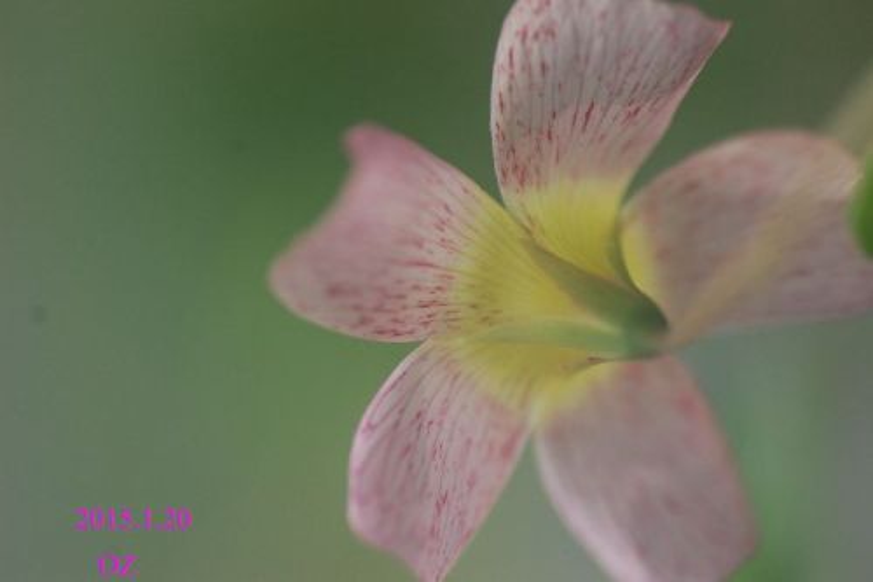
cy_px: 291
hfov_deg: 15.2
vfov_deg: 10.2
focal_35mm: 135
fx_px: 3272
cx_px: 436
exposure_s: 1/400
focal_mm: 90
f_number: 5
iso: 400
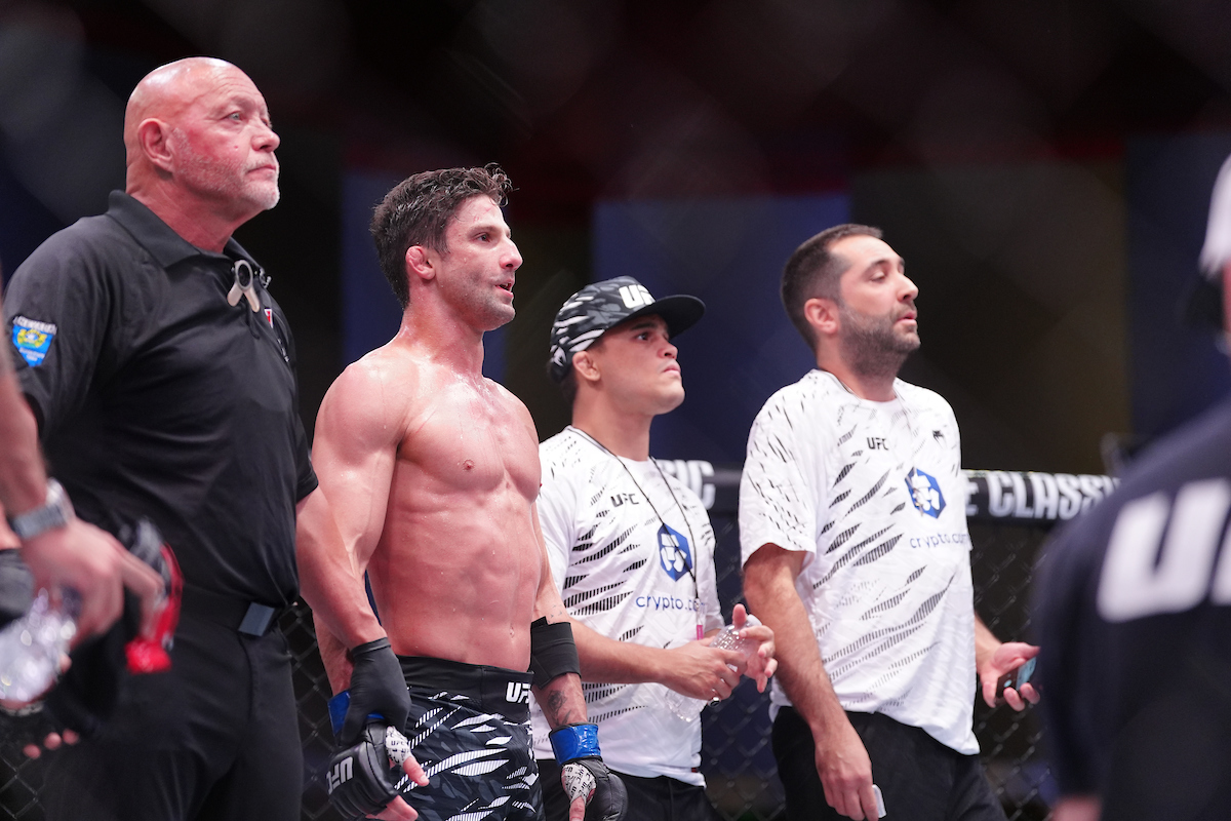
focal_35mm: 119
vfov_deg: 11.5
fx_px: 4069
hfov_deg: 17.2
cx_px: 616
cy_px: 410
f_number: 2.8
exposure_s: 1/640
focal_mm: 119
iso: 2500
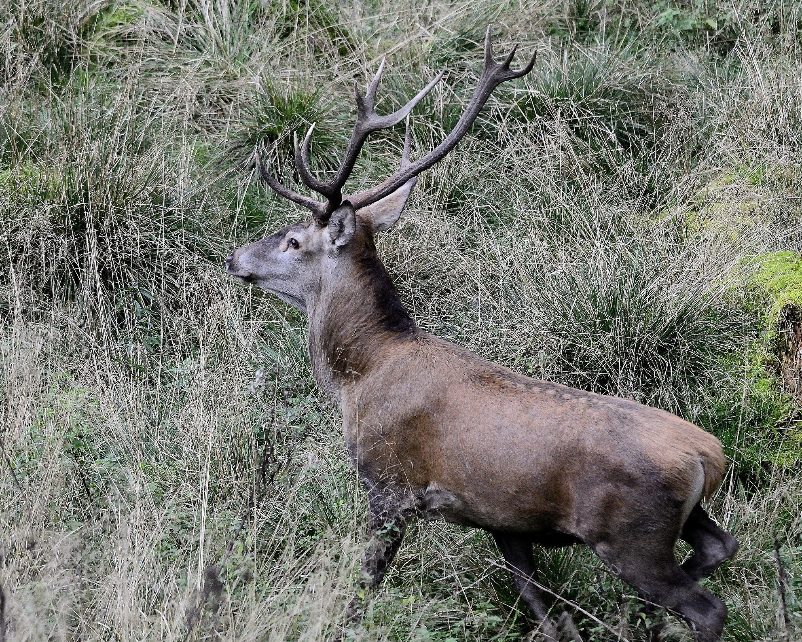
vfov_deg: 3.0
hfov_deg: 3.8
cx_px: 377
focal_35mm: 510
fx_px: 12107
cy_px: 321
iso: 800
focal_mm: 300
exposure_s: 1/400
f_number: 5
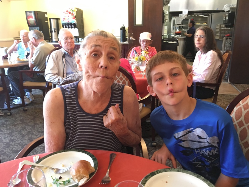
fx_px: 209
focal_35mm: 29
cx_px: 124
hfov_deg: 61.7
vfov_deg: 48.2
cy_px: 94
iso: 160
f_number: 2.2
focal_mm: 4.15
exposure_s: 1/30
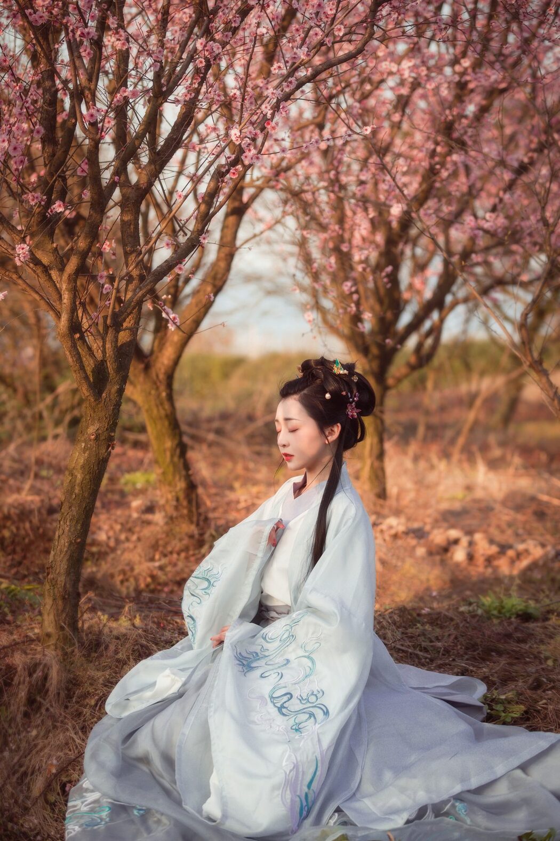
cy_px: 420
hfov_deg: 16.3
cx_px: 280
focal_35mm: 84
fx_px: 1960
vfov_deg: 24.2
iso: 200
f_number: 2.8
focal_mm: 85
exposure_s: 1/640
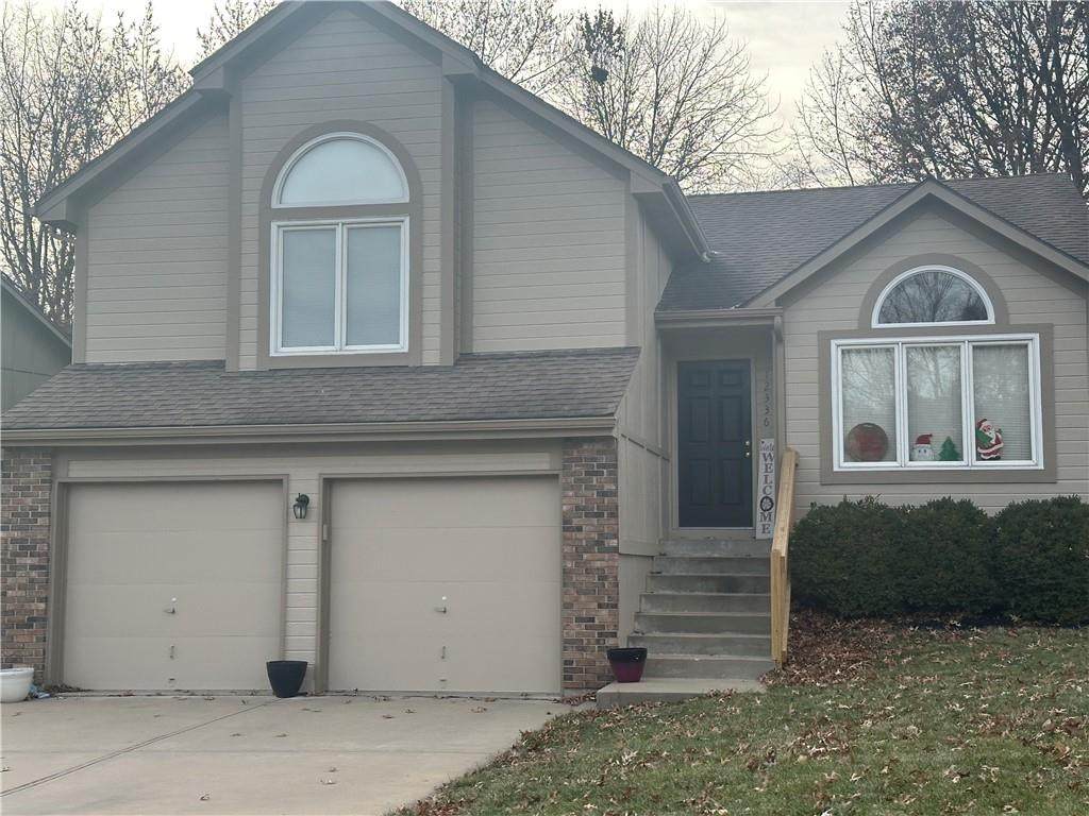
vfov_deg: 30.3
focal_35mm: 48
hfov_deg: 39.7
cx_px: 544
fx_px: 1510
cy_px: 408
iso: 64
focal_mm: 6.86
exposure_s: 1/962
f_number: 1.78
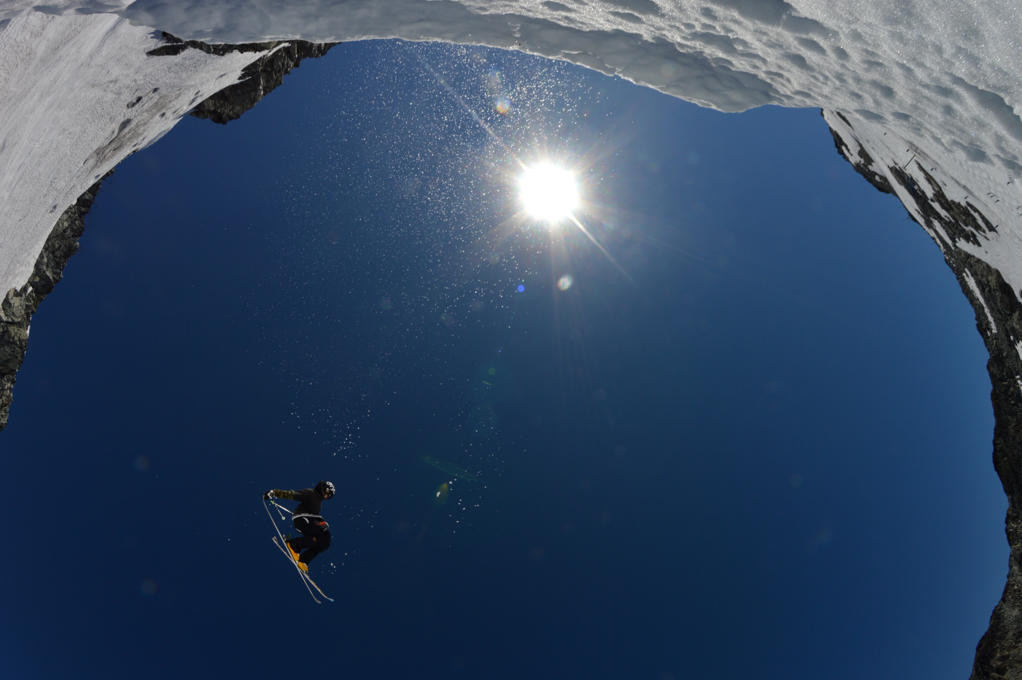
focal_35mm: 12
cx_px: 511
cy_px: 340
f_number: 13
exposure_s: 1/640
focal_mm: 8
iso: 100
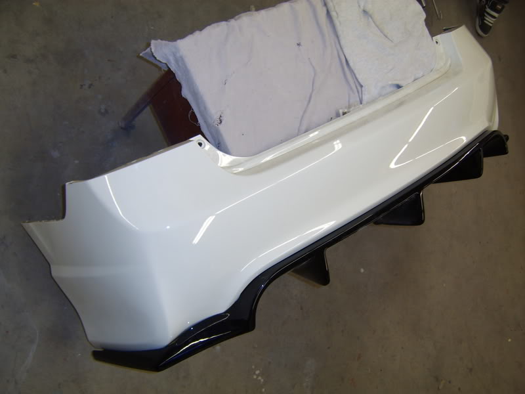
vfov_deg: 45.4
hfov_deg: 58.4
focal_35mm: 31
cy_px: 197
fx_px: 470
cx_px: 262
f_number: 2.7
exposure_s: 1/30
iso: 71
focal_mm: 8.13
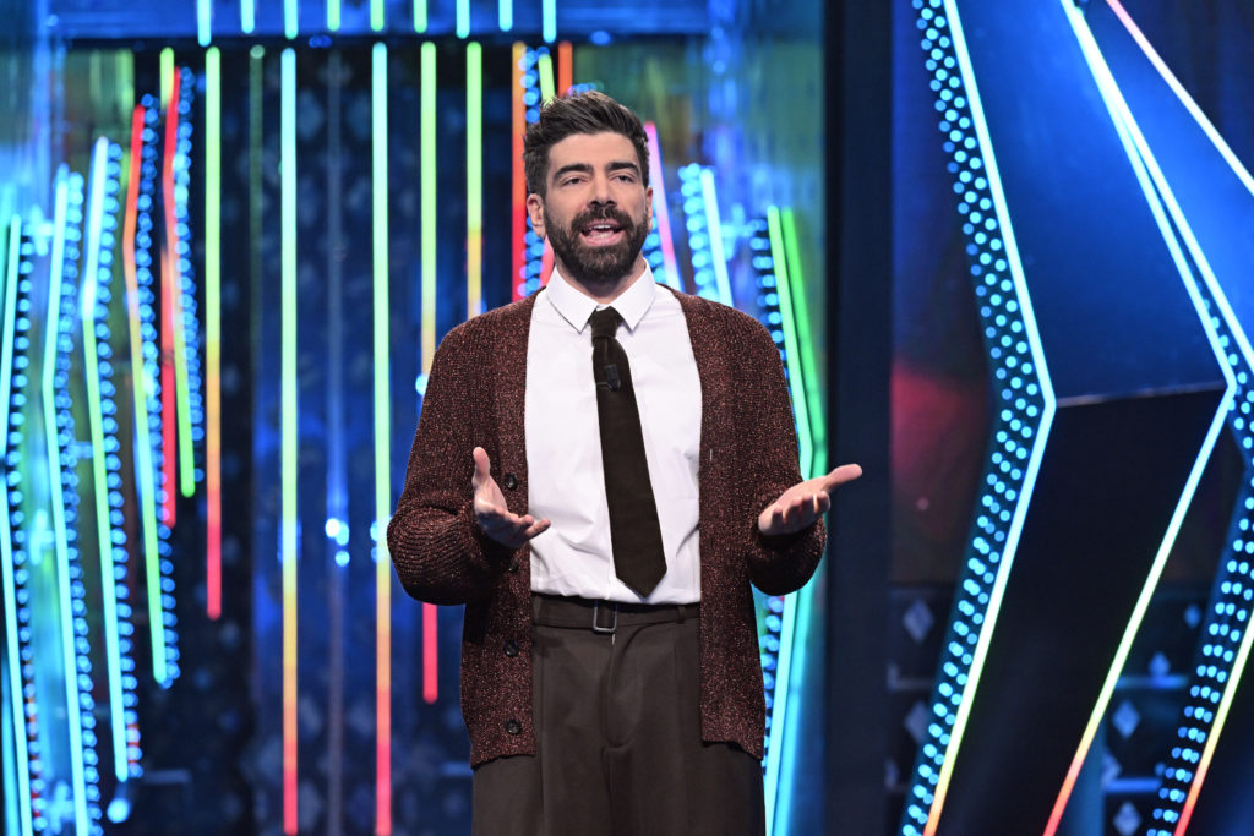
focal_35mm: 200
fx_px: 6967
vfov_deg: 6.9
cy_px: 418
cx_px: 627
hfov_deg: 10.3
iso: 2500
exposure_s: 1/160
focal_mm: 200
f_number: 4.5
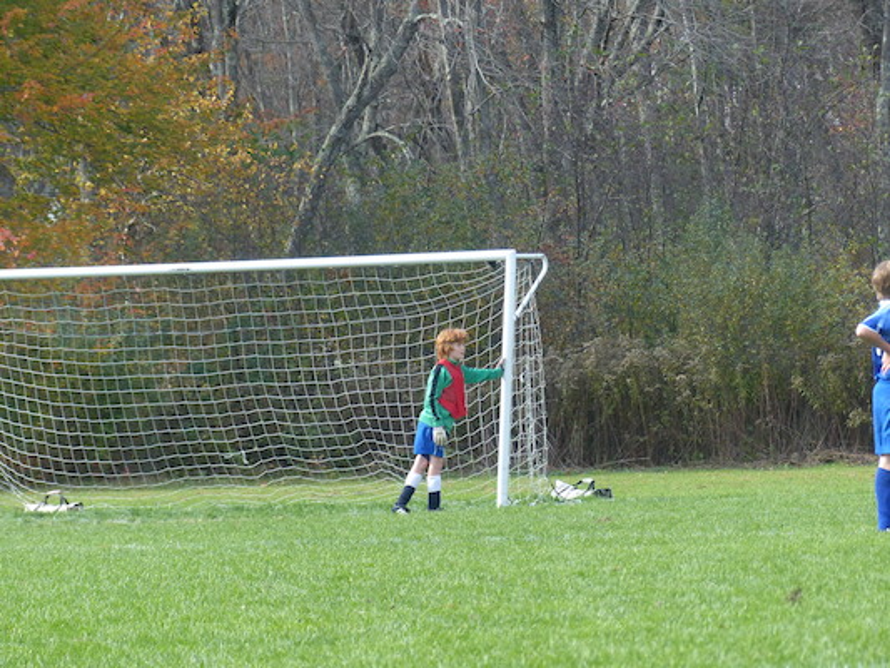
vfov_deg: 5.7
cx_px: 445
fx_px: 6763
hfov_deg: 7.5
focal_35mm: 263
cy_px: 334
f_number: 2.8
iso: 320
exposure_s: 1/500
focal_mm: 47.4
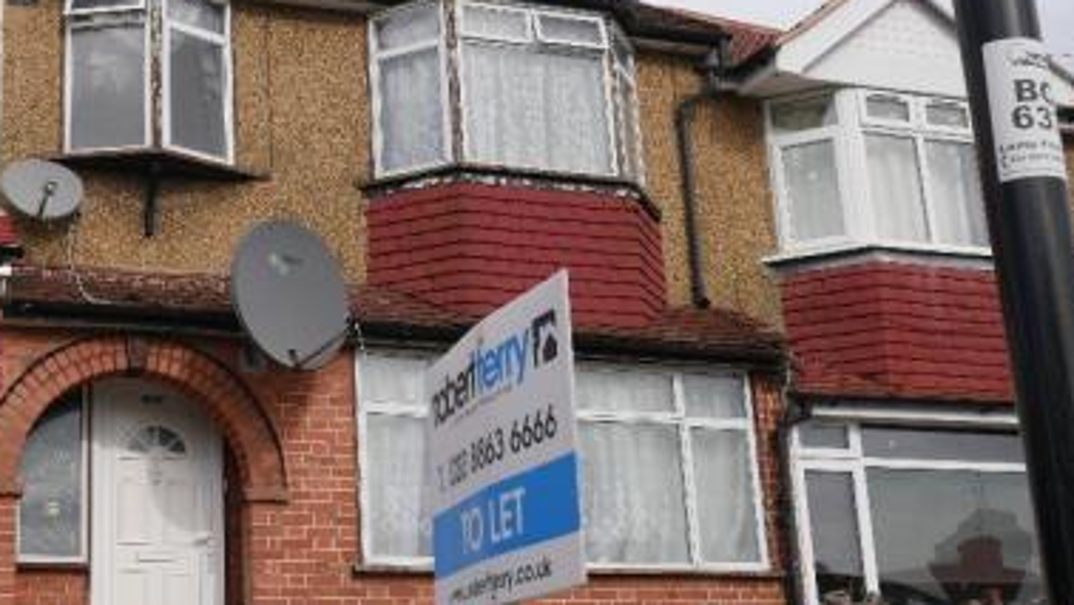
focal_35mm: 57
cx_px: 284
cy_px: 356
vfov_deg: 21.1
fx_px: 1624
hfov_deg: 35.9
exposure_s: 1/400
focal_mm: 17
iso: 200
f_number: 8
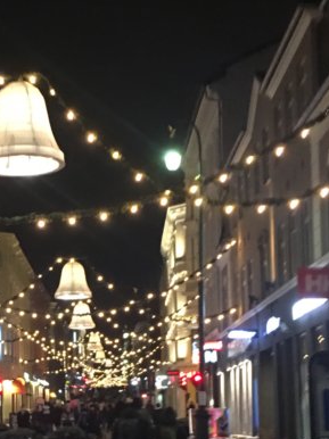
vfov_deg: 25.0
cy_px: 345
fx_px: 977
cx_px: -23
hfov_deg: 18.5
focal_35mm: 77
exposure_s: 1/8
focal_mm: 4.15
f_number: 2.2
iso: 100
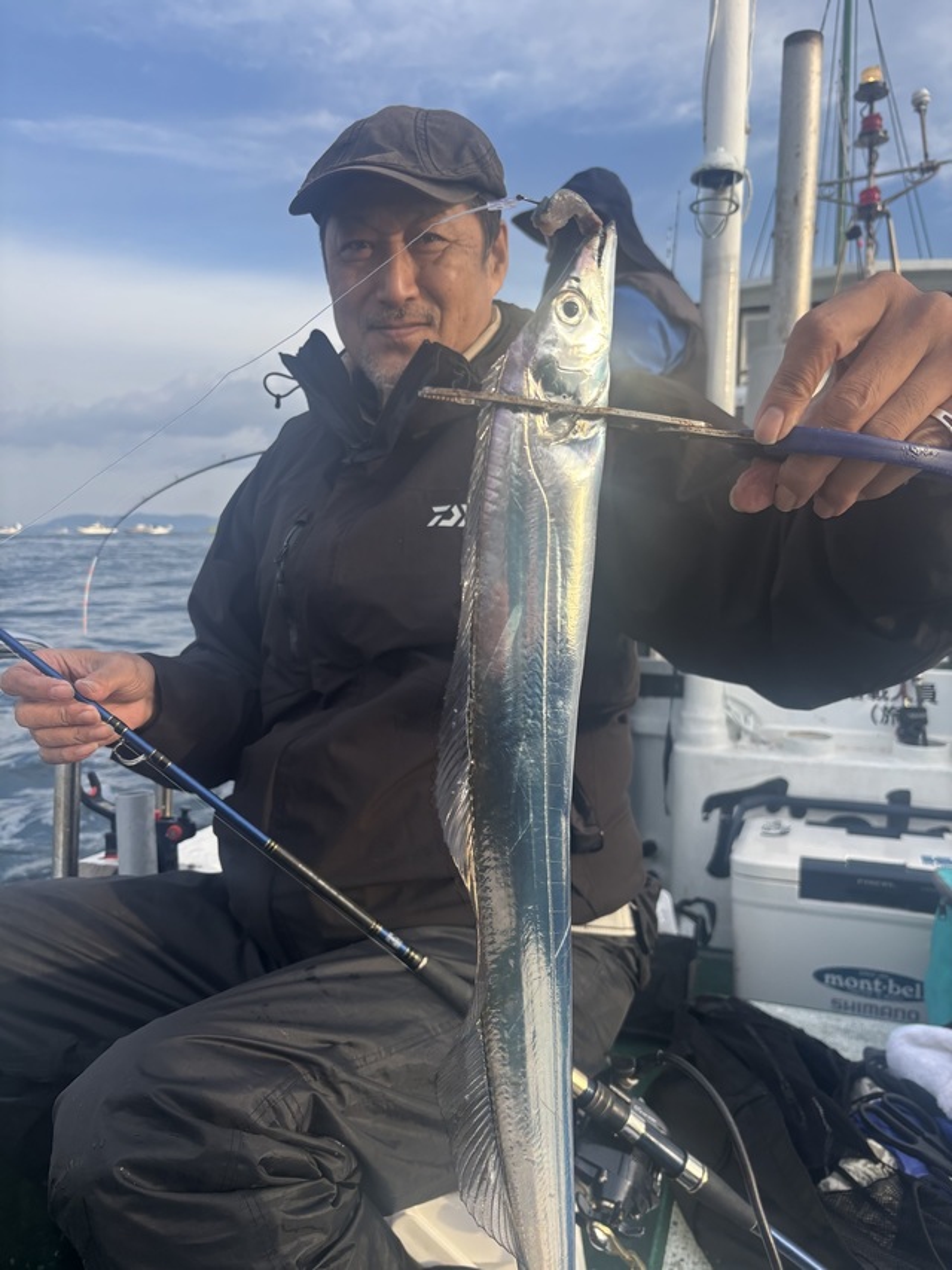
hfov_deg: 53.0
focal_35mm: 26
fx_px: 954
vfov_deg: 67.3
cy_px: 635
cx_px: 476
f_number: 1.6
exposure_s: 1/887
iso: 50
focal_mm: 5.96
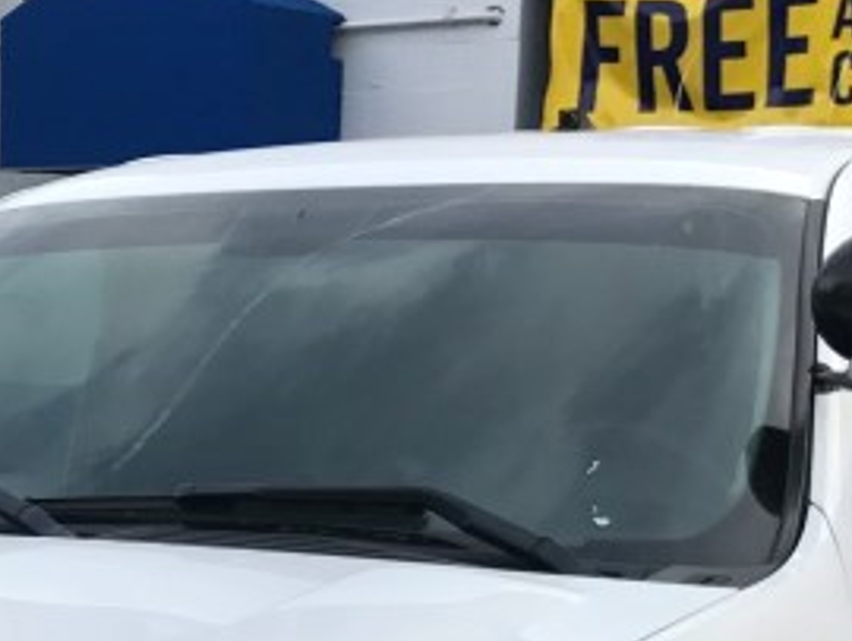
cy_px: 925
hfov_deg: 18.2
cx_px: 95
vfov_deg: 13.3
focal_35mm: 106
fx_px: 2611
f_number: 1.8
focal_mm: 3.99
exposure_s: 1/647
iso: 20
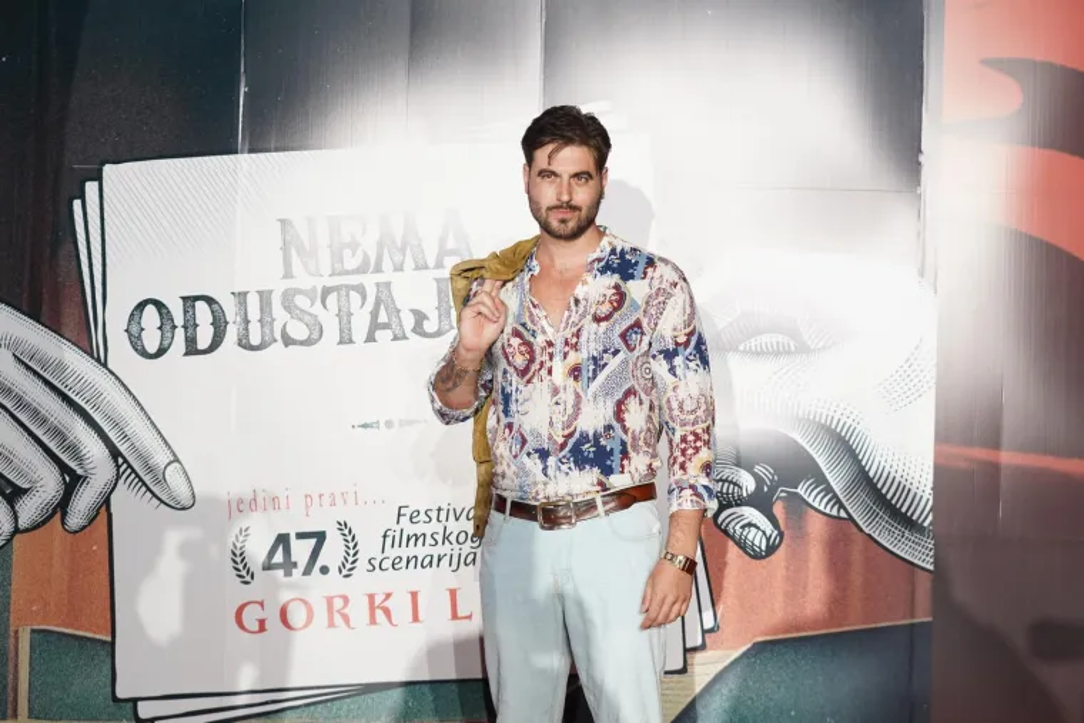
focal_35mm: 60
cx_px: 542
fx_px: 1807
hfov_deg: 33.4
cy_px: 362
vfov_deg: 22.6
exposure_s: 1/500
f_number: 4
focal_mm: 60
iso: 3200
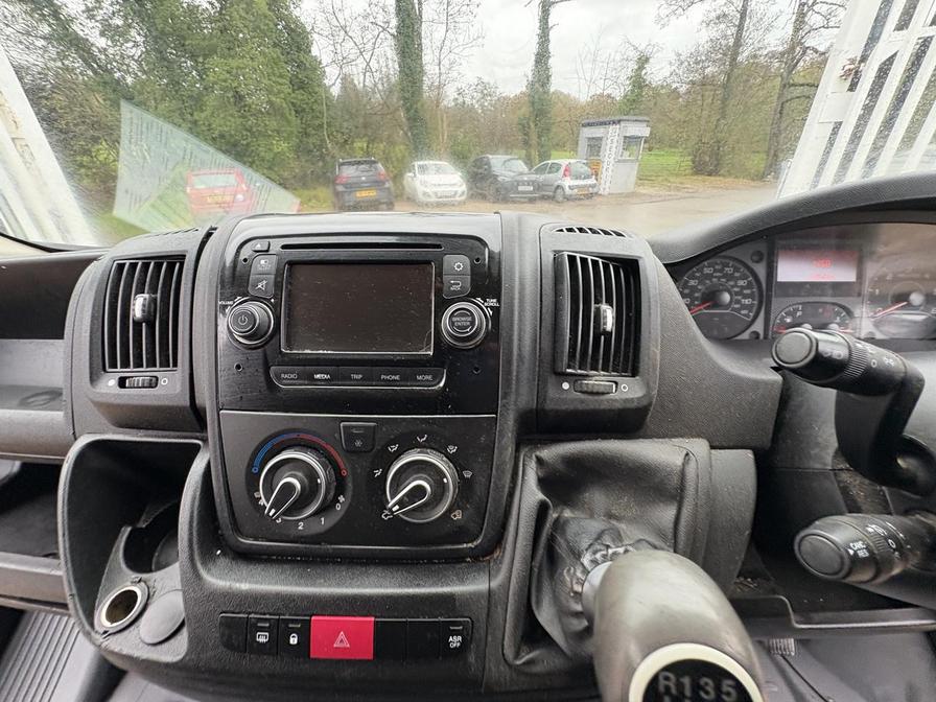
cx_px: 468
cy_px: 351
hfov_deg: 102.1
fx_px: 379
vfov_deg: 85.7
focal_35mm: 14
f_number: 2.2
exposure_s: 1/60
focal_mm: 2.22
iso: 320
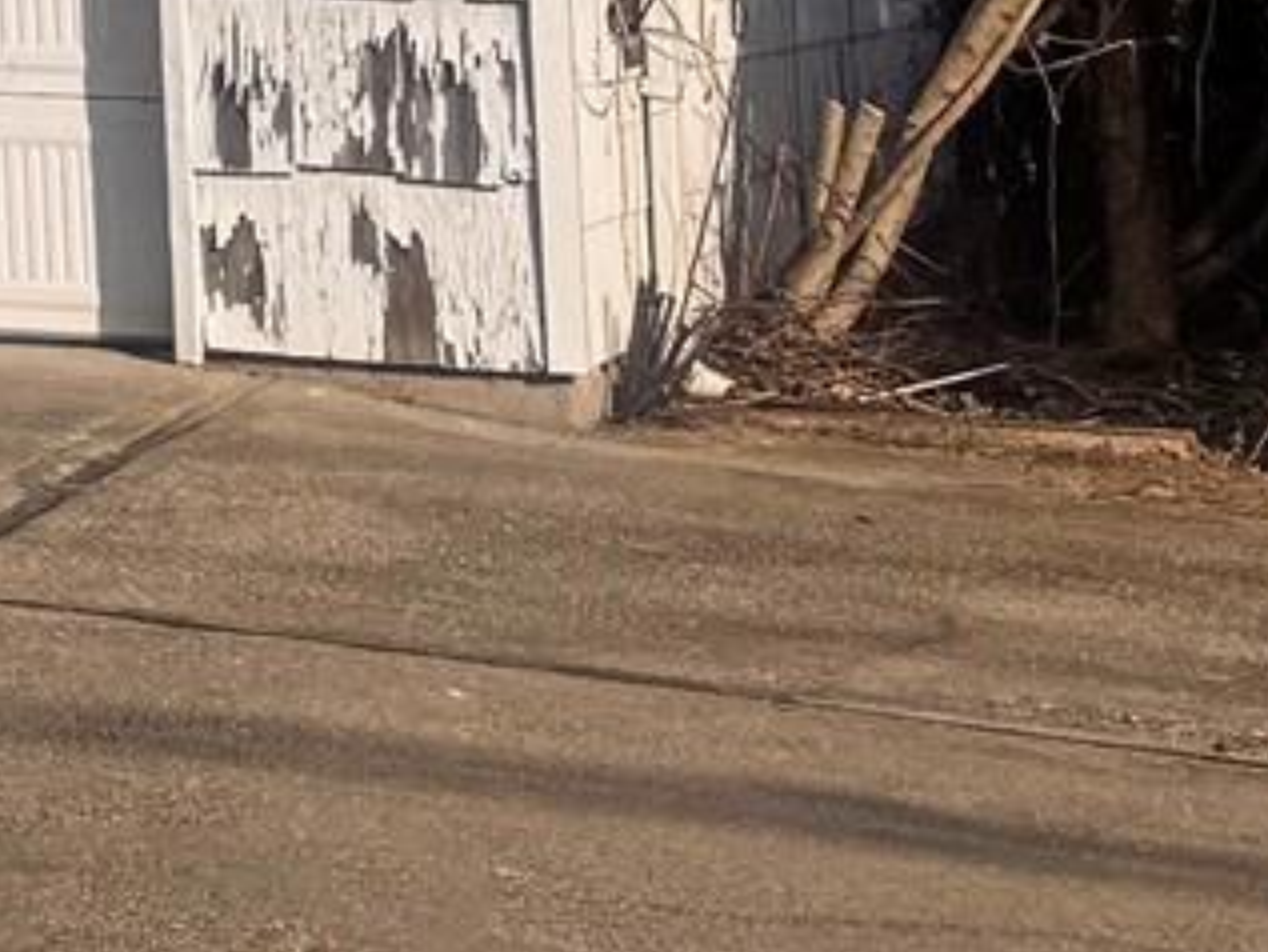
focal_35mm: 155
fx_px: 5680
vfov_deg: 8.9
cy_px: -1060
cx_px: -2516
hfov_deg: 9.8
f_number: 1.78
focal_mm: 6.76
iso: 80
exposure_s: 1/9009
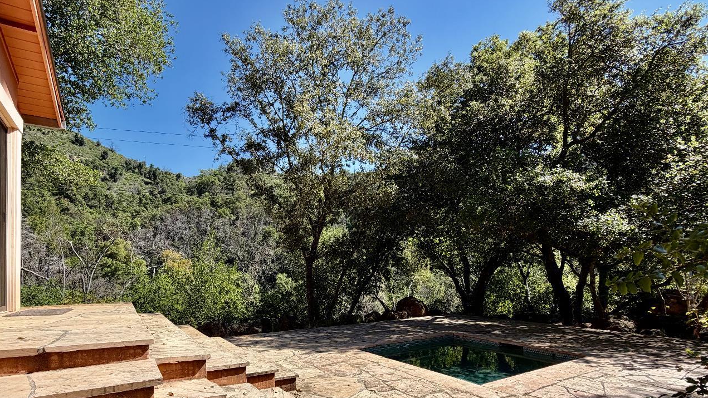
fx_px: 338
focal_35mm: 18
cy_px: 267
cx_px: 300
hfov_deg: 92.0
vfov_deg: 59.5
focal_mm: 2.22
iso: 25
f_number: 2.2
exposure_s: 1/770
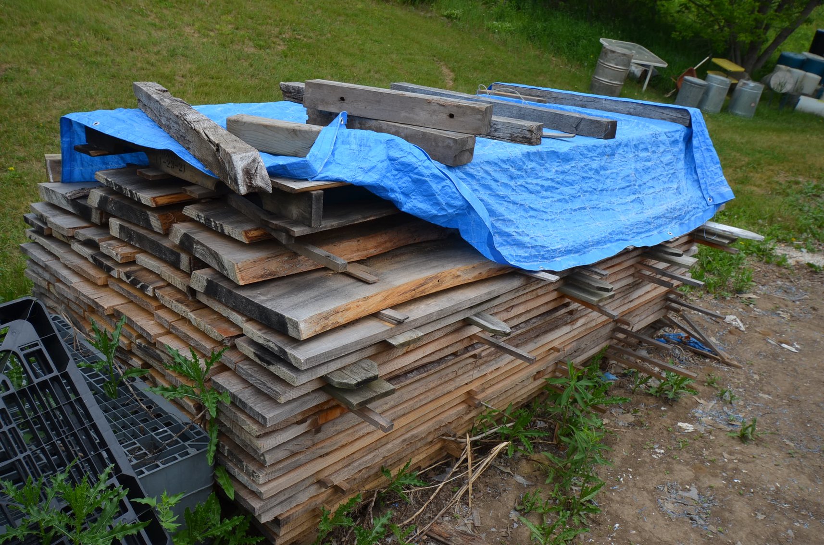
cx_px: 412
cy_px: 272
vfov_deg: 43.4
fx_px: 685
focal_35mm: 30
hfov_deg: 62.0
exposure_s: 1/250
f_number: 8
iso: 110
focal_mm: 20
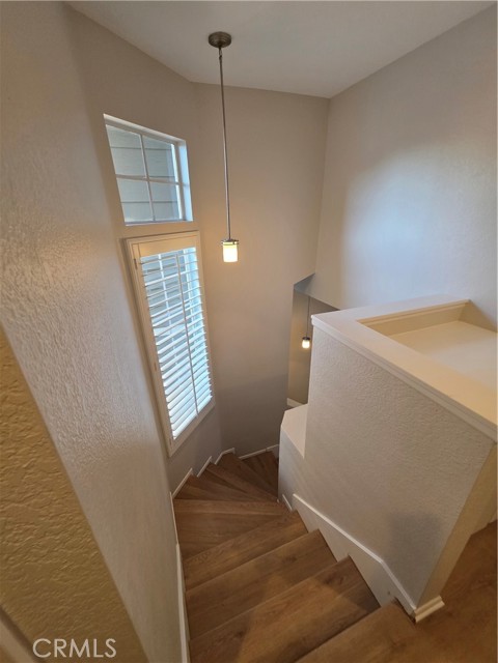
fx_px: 249
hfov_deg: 89.9
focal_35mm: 13
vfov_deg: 106.2
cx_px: 249
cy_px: 332
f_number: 1.9
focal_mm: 2.2
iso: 160
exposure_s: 1/120
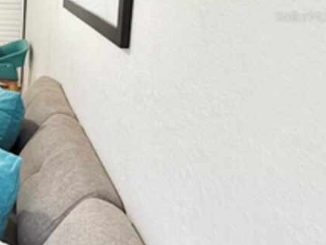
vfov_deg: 32.3
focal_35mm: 42
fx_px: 395
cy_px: 16
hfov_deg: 29.2
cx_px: -155
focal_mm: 2.22
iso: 250
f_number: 2.2
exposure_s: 1/60
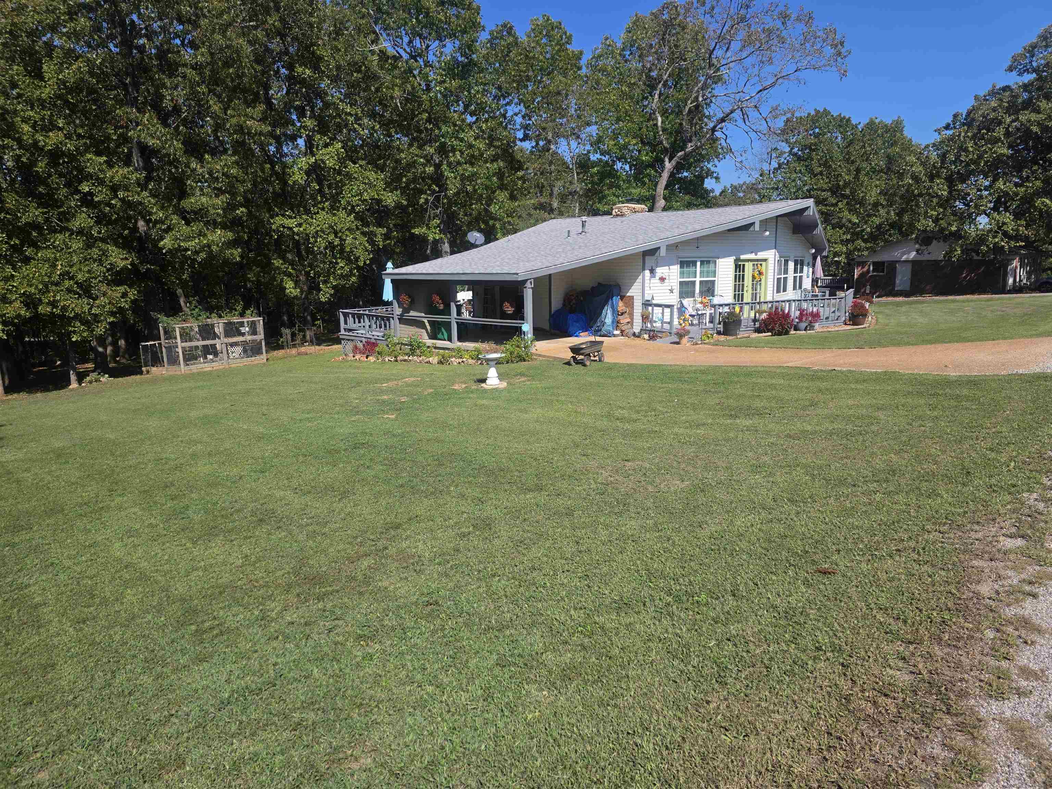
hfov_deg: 73.9
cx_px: 526
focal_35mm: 23
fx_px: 699
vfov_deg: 58.9
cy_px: 394
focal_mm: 6.3
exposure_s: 1/5153
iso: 80
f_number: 1.7
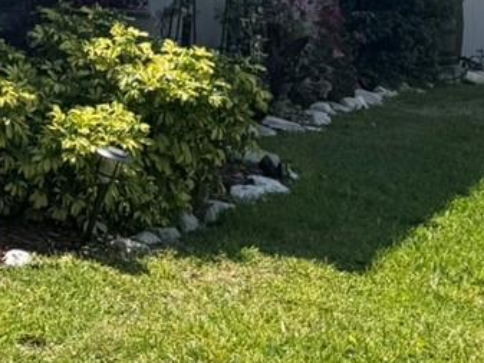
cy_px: -93
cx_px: -289
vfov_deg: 12.6
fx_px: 1595
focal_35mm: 114
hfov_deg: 15.6
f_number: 1.78
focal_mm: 6.76
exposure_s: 1/2833
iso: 80
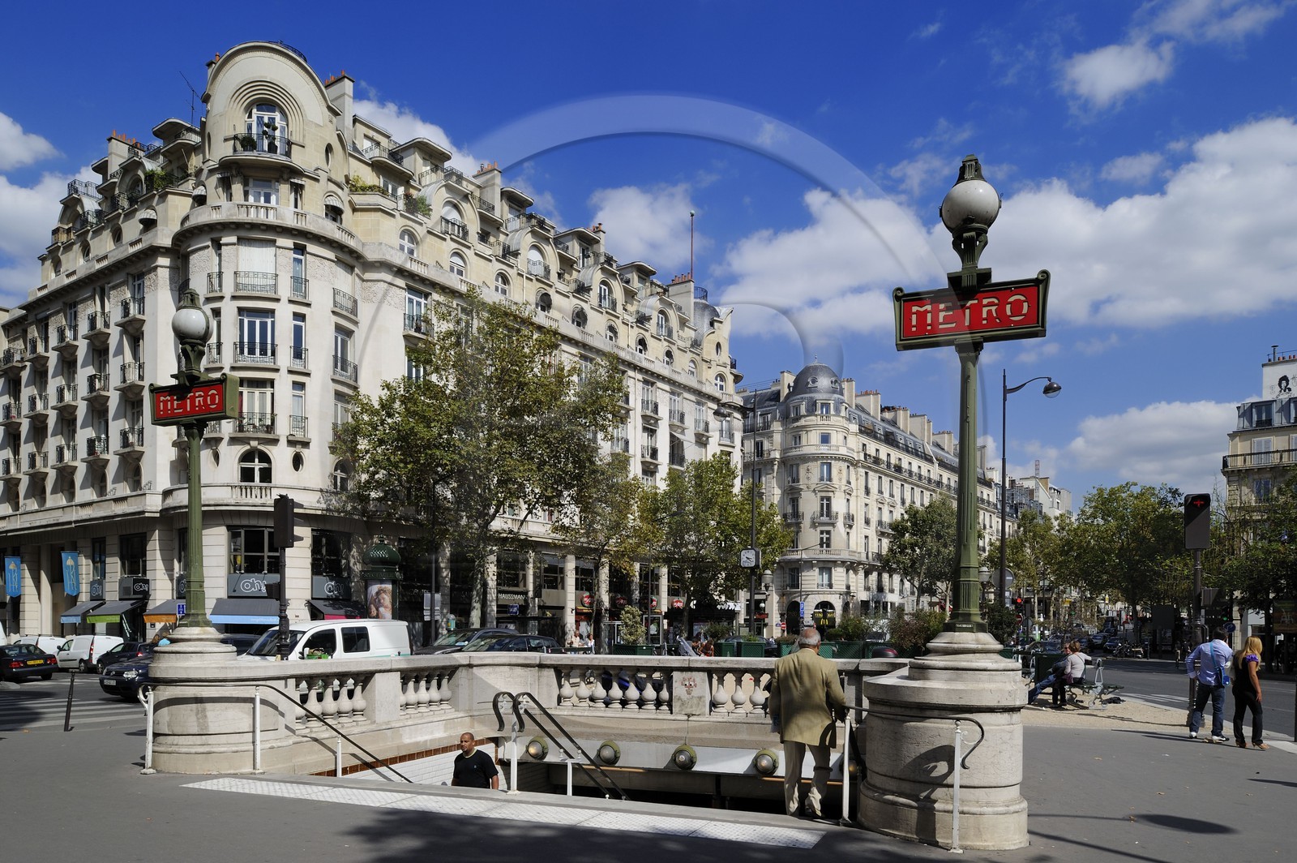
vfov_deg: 53.1
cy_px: 432
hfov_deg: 73.8
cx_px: 648
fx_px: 864
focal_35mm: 24
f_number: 13
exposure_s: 1/250
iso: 200
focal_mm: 24
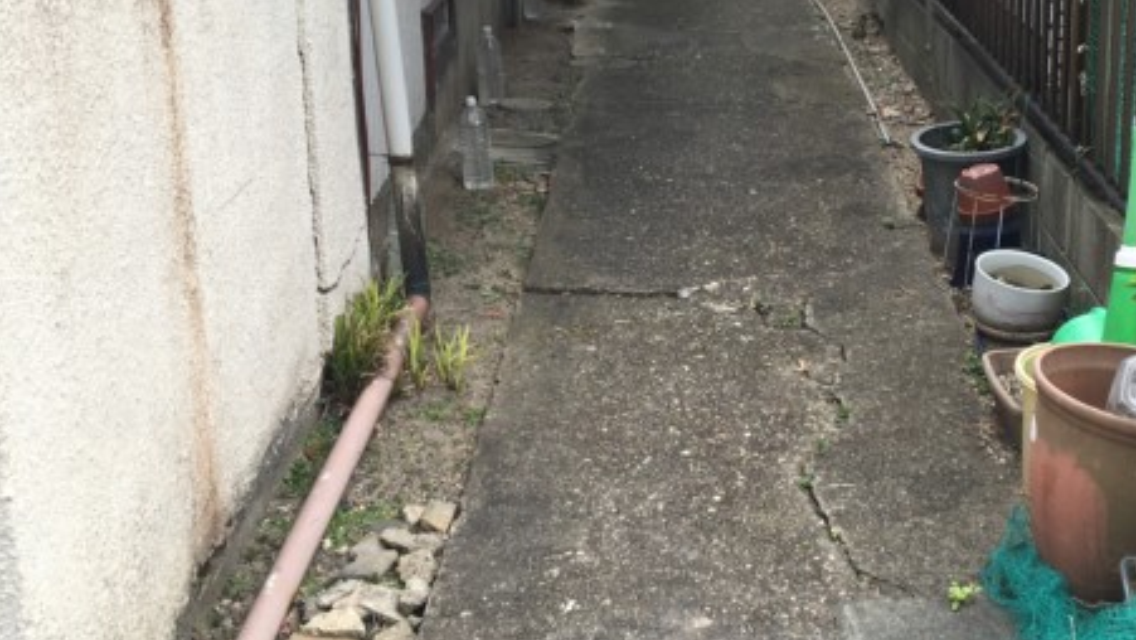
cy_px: 186
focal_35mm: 56
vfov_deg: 21.3
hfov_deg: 36.8
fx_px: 1687
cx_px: 758
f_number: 2.2
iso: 25
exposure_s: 1/458
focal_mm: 4.15
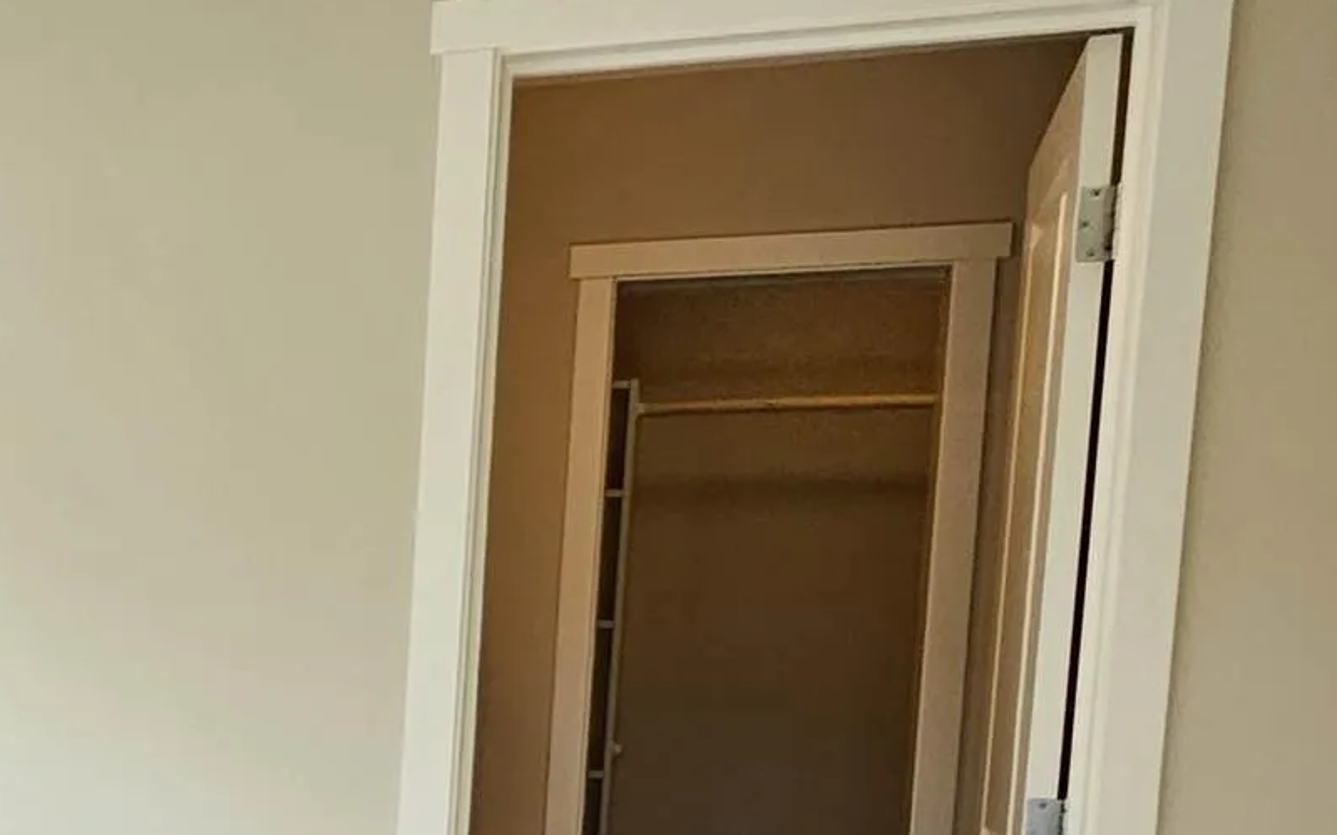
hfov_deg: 32.6
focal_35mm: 53
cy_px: 899
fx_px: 1931
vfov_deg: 23.1
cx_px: -199
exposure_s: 1/359
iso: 200
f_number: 2.2
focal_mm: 2.2
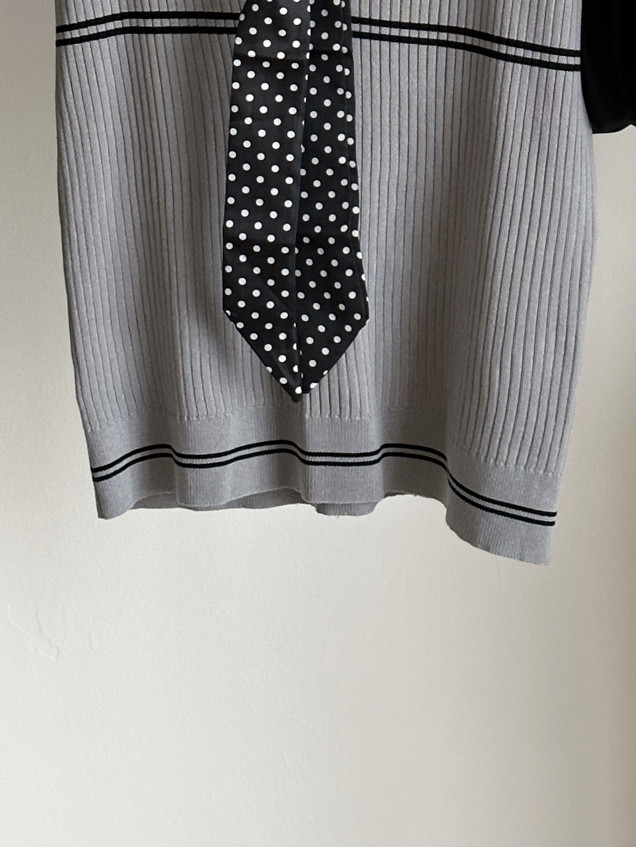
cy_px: -98
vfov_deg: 17.4
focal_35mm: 109
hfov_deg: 13.4
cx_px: 636
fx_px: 2670
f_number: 1.78
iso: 100
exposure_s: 1/60
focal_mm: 6.86
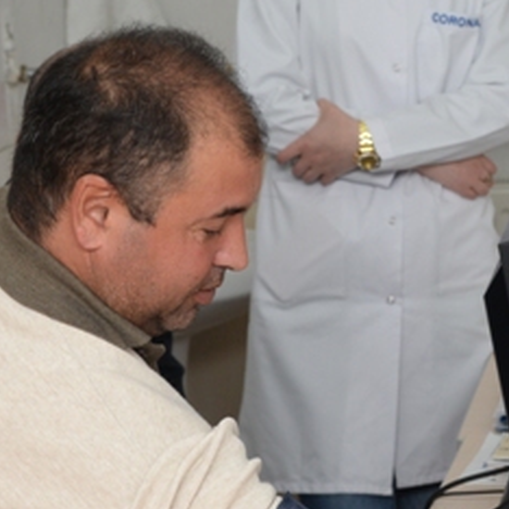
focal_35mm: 145
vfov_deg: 12.0
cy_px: 232
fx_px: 2412
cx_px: 605
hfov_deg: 11.8
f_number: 6.3
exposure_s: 1/125
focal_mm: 50
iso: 800
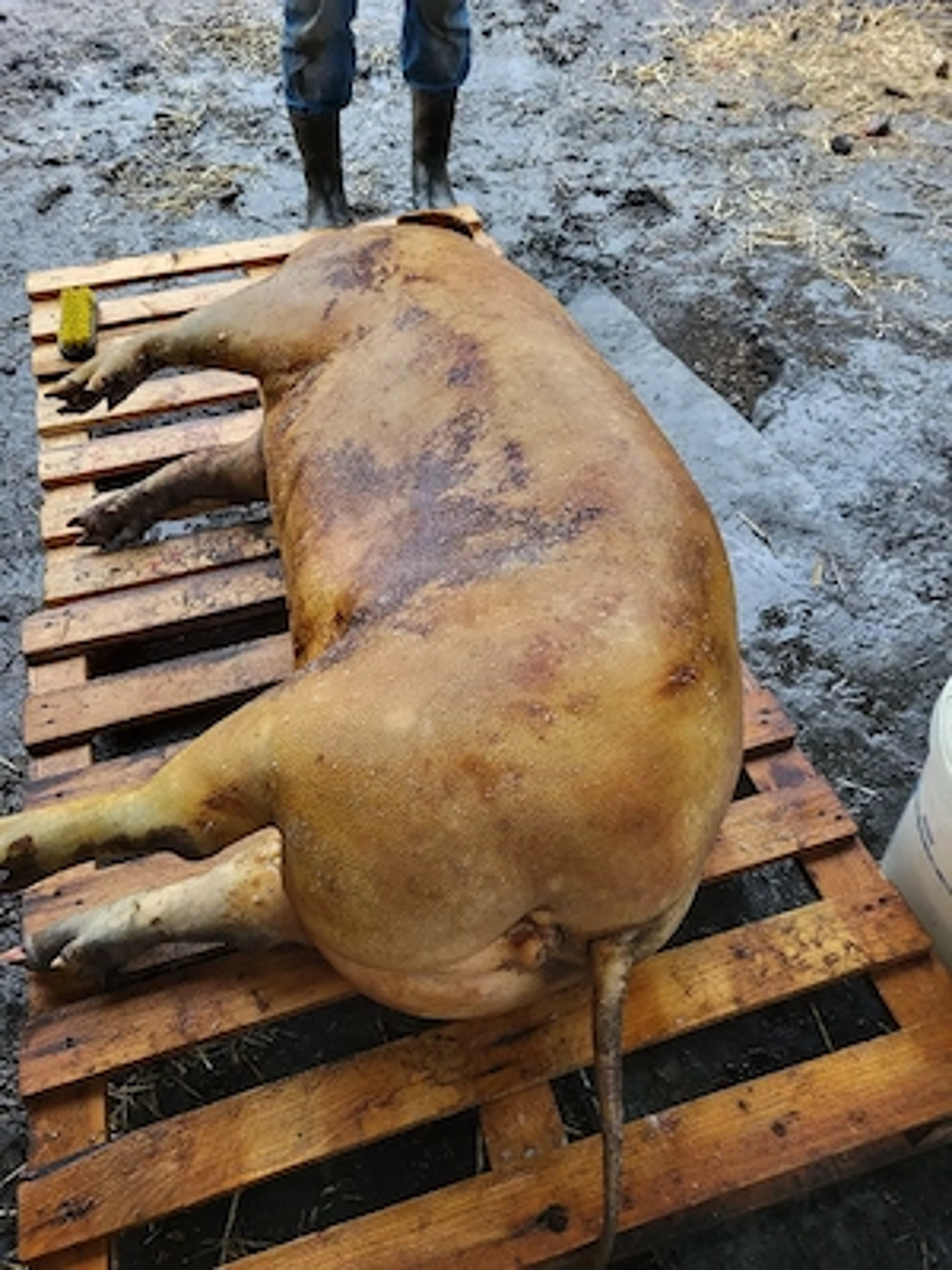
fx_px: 953
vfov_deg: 67.3
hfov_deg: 53.1
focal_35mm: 26
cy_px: 635
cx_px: 476
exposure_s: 1/50
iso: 200
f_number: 1.8
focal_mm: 5.4
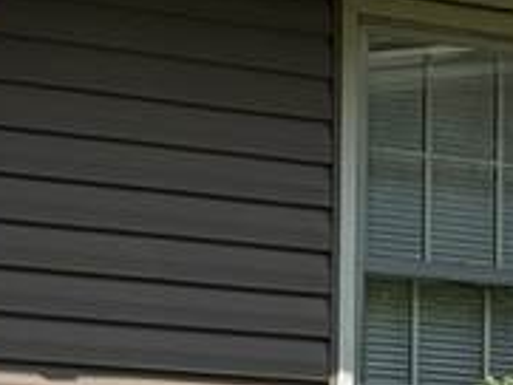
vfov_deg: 4.4
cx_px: 867
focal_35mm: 339
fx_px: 5027
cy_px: 209
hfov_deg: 5.8
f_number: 1.78
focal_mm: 6.76
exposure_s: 1/3817
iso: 64
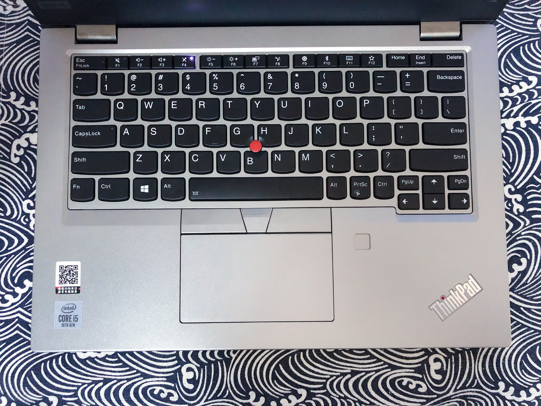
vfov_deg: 49.7
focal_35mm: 28
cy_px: 203
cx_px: 270
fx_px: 438
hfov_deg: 63.4
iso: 100
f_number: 1.8
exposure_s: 1/4
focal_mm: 4
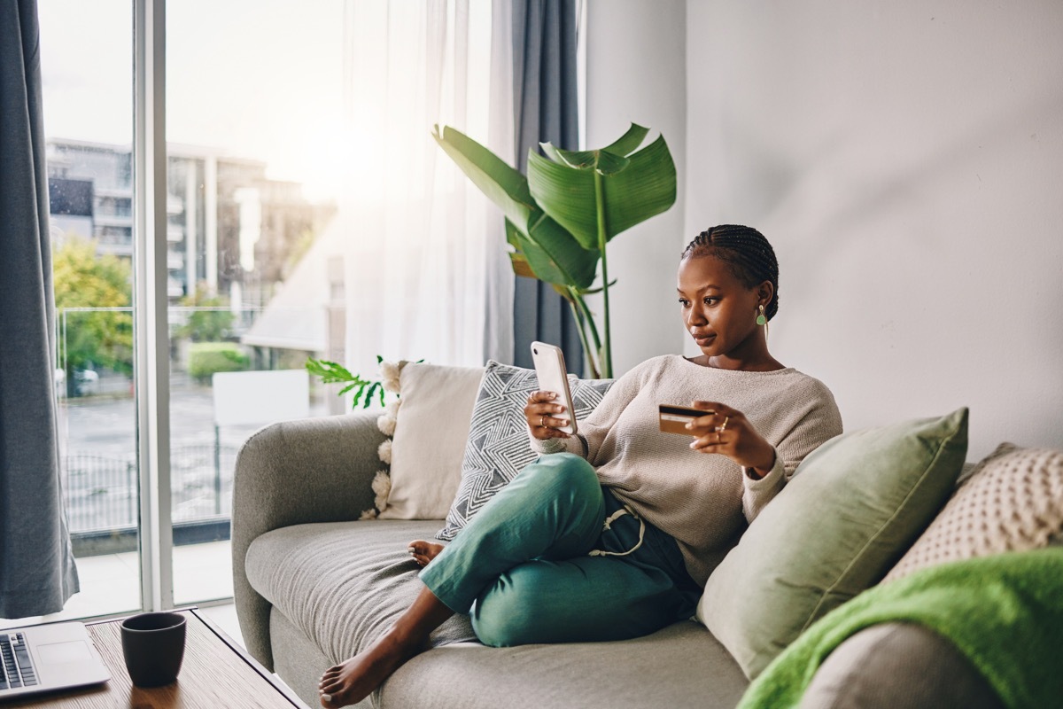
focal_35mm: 35
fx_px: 1033
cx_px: 532
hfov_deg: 54.4
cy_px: 354
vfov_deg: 37.9
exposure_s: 1/400
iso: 320
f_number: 2
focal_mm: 35
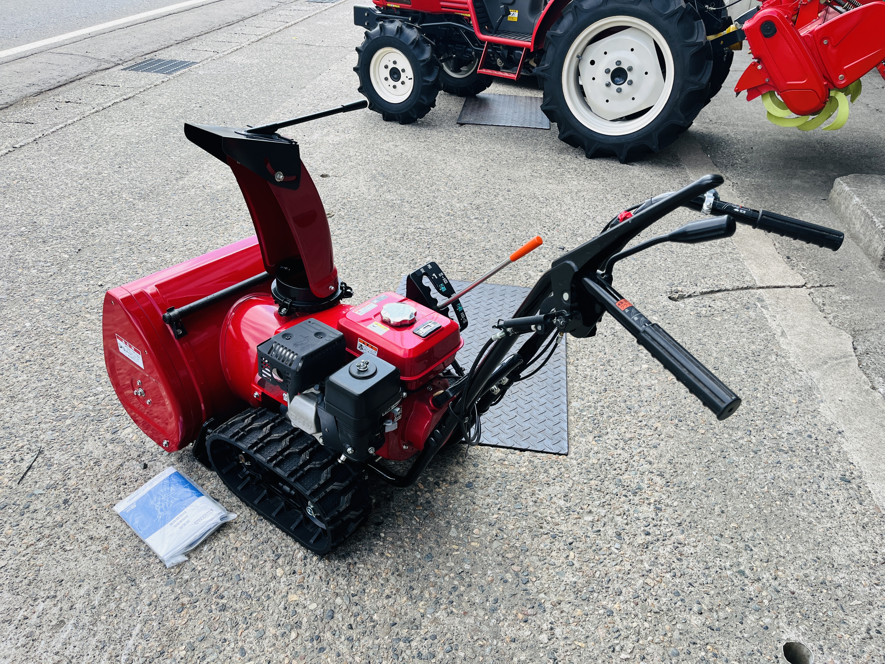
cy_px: 332
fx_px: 665
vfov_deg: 53.1
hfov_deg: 67.3
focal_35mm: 26
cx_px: 442
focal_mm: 5.1
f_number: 1.6
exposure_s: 1/891
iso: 50
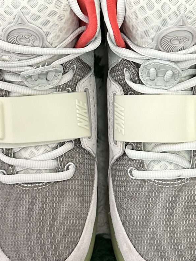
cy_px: 42
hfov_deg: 18.9
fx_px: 589
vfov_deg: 24.5
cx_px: 105
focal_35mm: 78
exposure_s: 1/50
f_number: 1.78
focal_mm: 6.86
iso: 500
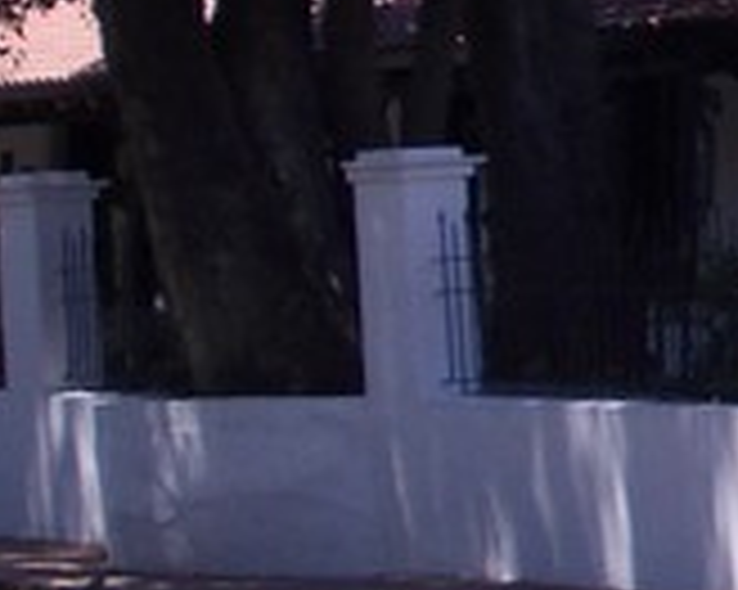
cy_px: 50
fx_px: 4278
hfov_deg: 9.2
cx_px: 1557
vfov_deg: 7.9
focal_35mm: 196
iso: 80
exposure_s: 1/125
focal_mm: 6.1
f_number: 6.5
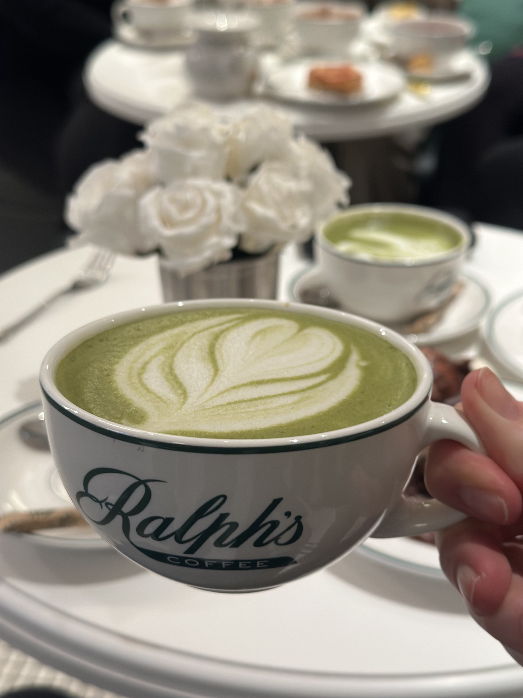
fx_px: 967
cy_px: 349
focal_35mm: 48
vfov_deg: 39.7
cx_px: 262
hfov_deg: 30.3
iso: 200
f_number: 1.78
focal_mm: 6.86
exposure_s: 1/50
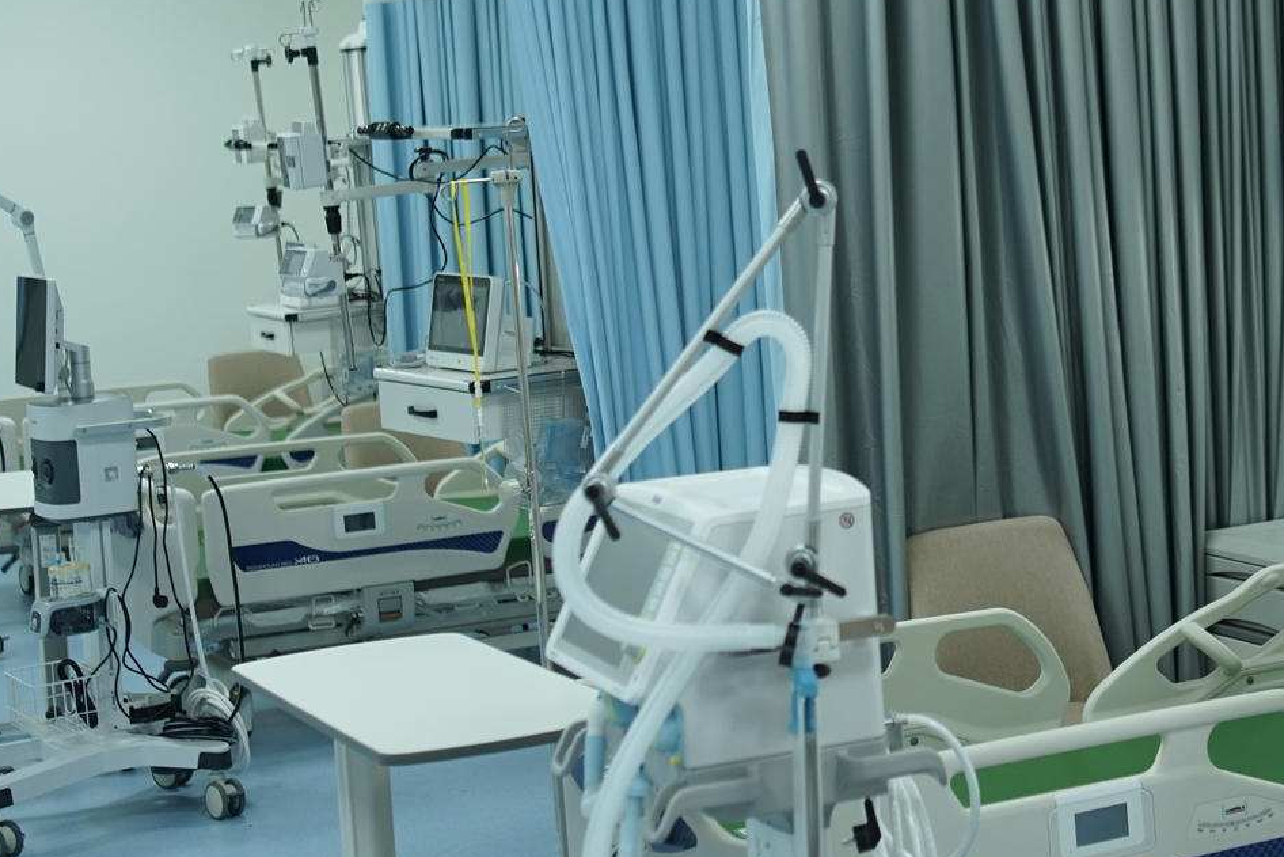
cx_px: 893
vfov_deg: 19.1
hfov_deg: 28.2
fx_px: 2533
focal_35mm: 71
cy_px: 265
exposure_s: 1/160
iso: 320
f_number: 2.2
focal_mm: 35
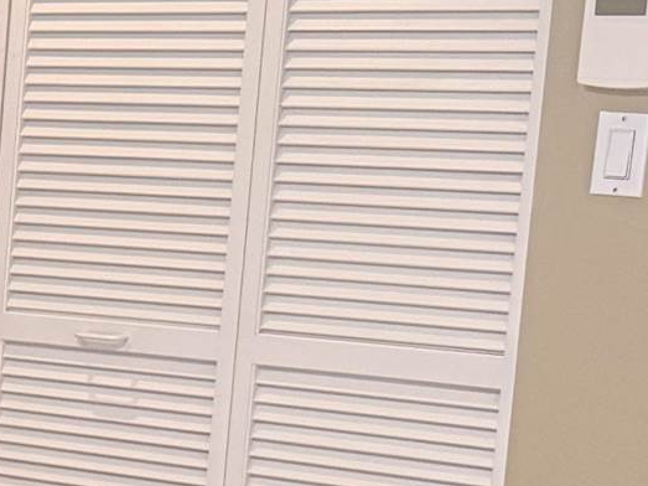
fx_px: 2639
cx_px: -809
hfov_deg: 11.9
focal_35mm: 141
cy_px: 533
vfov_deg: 10.4
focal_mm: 6.76
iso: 250
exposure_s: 1/60
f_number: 1.78
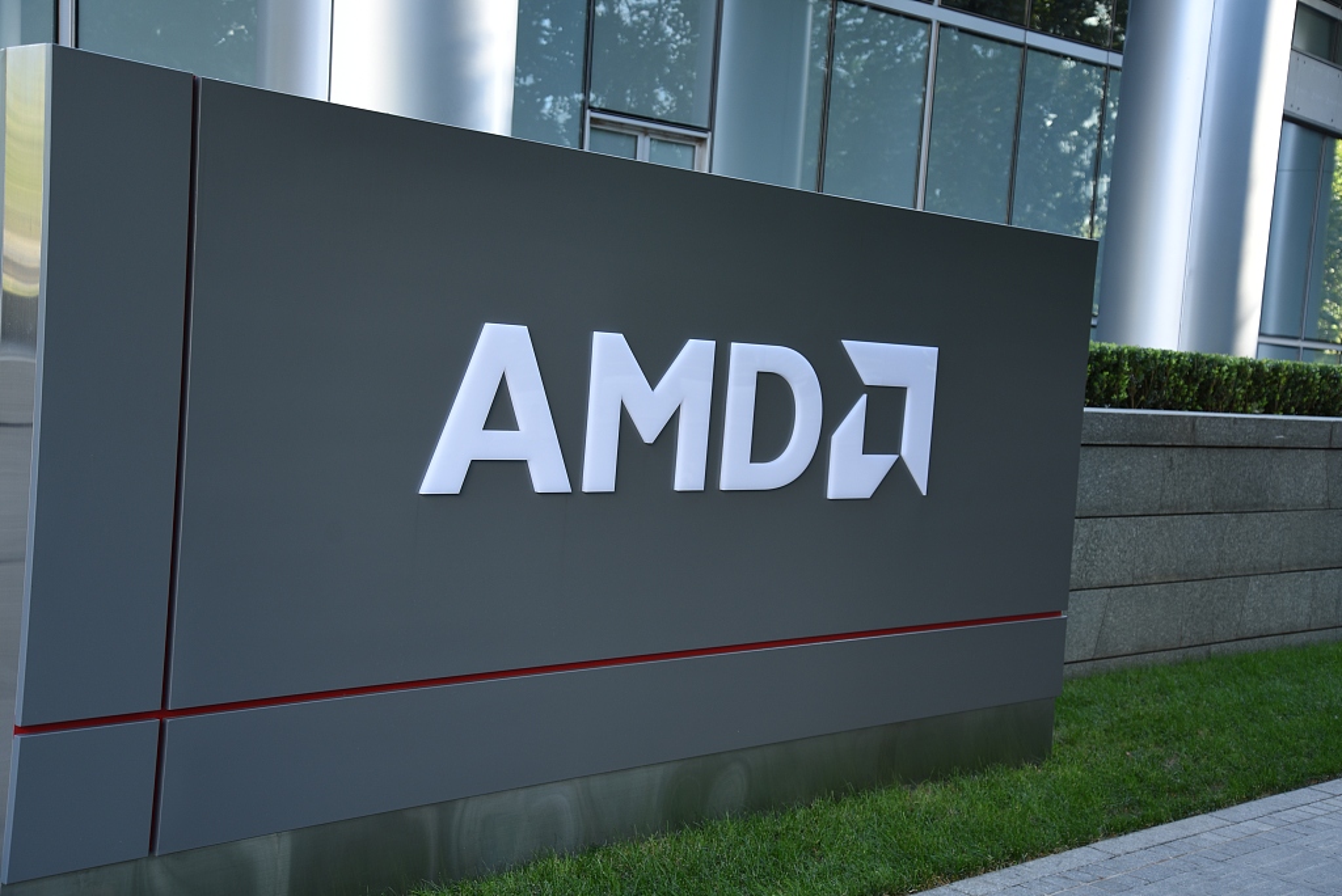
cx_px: 671
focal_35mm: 46
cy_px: 448
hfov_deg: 42.7
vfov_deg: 29.3
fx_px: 1716
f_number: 4.5
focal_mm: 46
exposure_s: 1/60
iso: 200
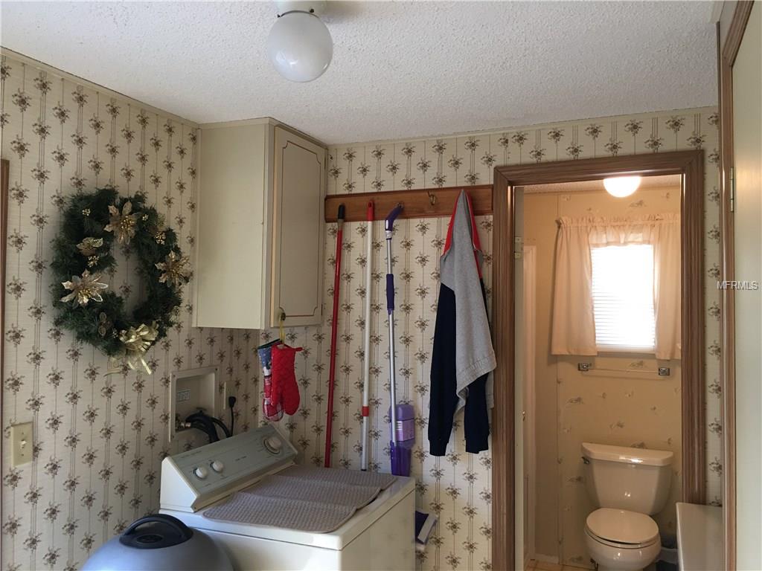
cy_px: 286
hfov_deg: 61.7
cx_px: 381
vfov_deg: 48.2
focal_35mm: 29
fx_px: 638
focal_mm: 4.15
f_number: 2.2
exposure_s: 1/15
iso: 50
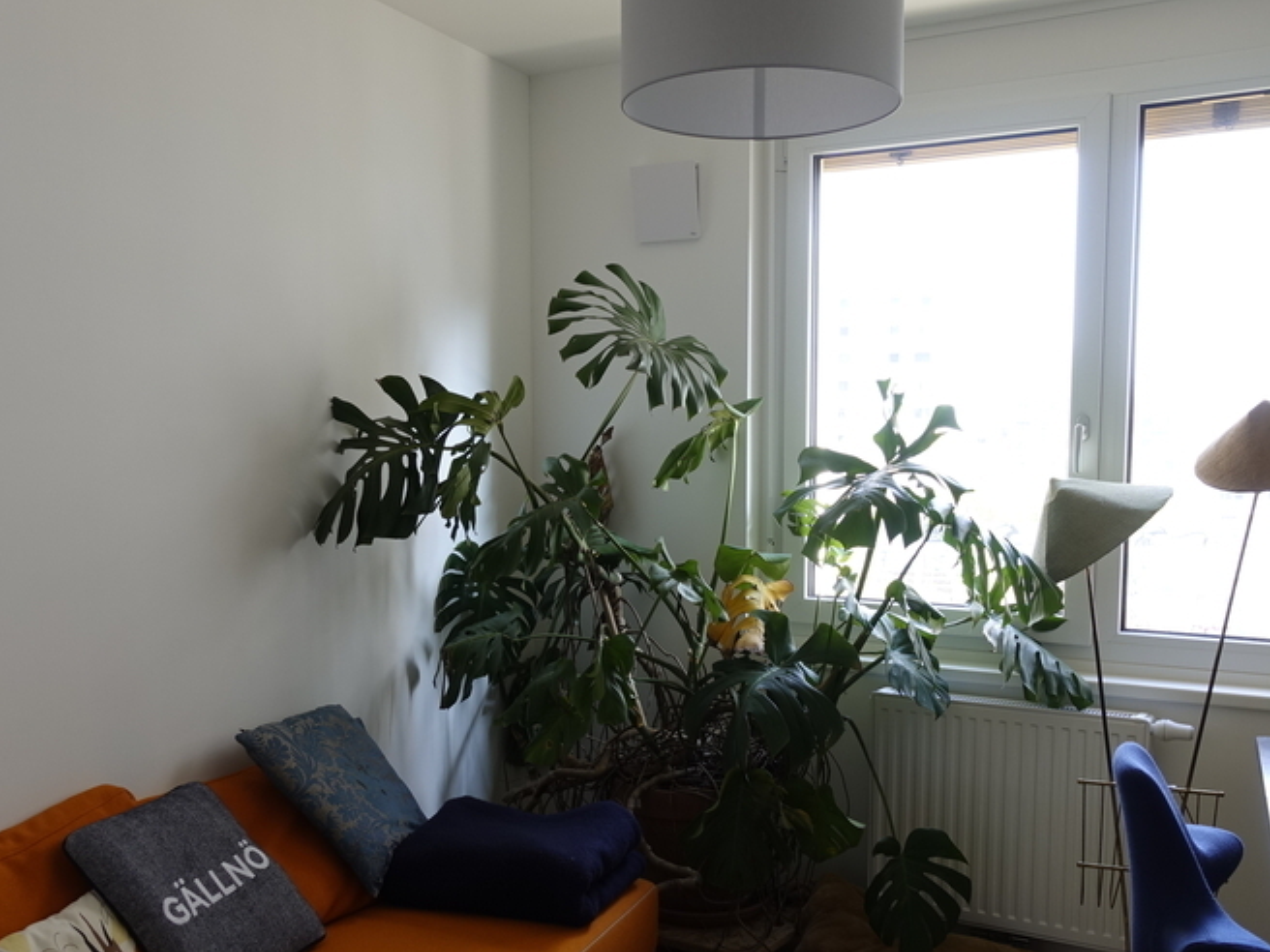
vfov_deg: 39.5
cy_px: 562
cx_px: 623
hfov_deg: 51.4
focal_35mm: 36
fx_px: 1321
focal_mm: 8.8
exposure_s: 1/30
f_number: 2.8
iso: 125
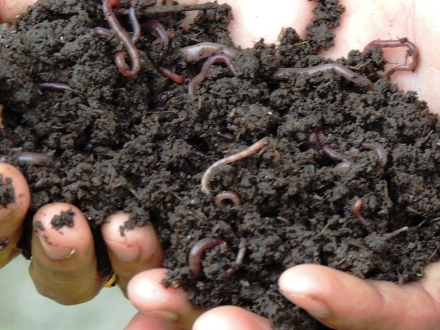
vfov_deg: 2.7
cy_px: 198
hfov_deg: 3.6
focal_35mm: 548
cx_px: 265
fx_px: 6964
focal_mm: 57.9
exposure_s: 1/60
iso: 320
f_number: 4.8
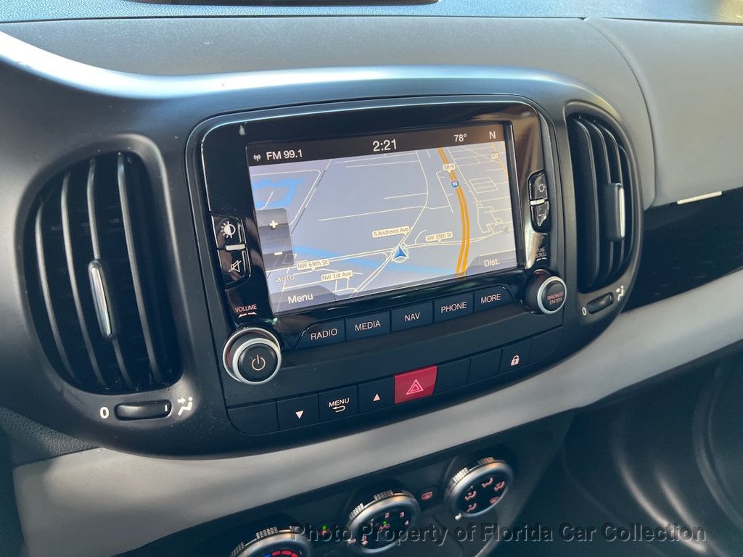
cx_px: 372
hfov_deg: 67.3
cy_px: 278
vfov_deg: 53.1
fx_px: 558
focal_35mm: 26
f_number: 1.5
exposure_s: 1/121
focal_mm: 5.7
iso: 100
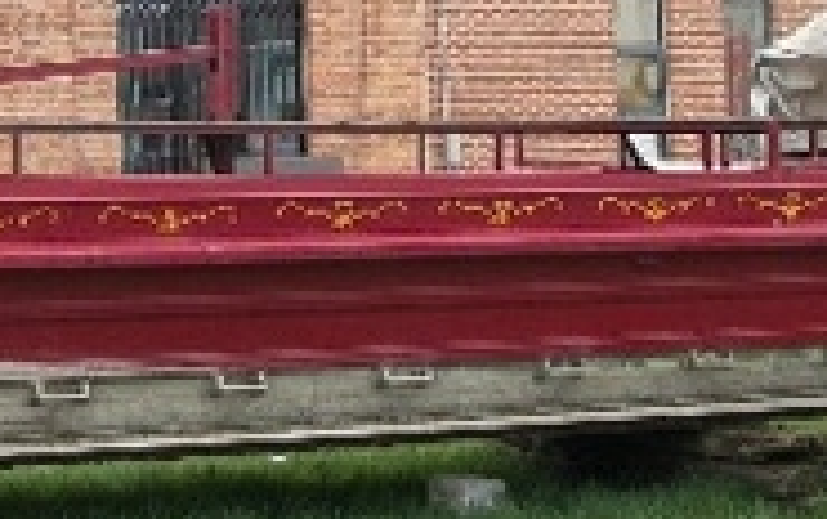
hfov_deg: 18.7
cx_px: 134
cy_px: -4
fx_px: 2481
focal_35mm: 110
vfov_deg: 11.8
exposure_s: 1/320
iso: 80
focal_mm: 5.7
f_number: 2.9
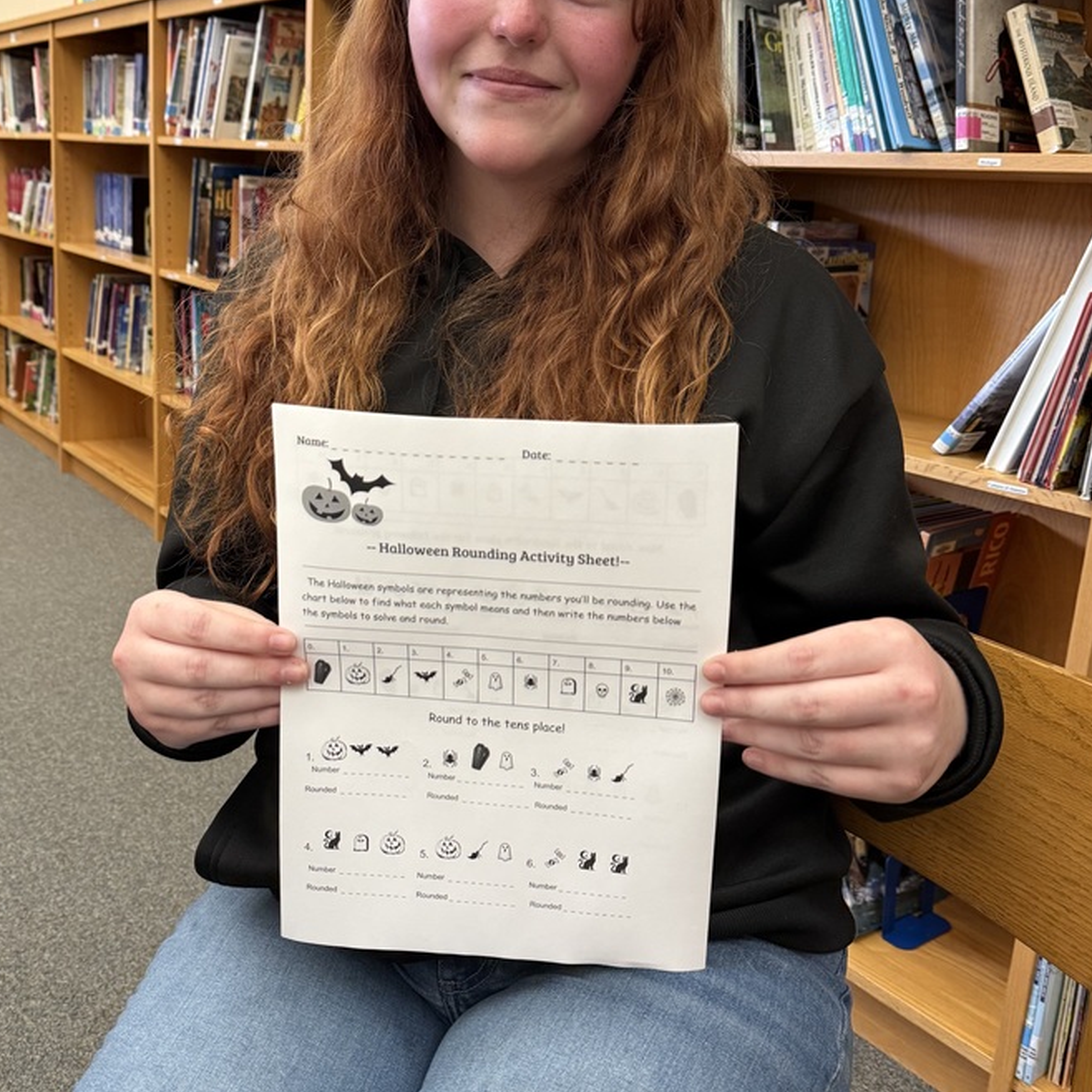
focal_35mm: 33
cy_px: 468
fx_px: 1178
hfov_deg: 49.7
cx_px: 505
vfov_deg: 49.6
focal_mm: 6.76
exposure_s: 1/60
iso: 250
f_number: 1.78
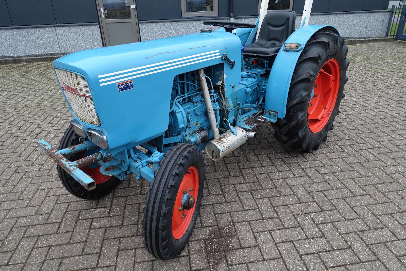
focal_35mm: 24
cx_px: 203
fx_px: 271
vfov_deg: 53.1
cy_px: 136
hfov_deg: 73.7
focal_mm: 8.8
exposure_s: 1/100
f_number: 4
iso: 125
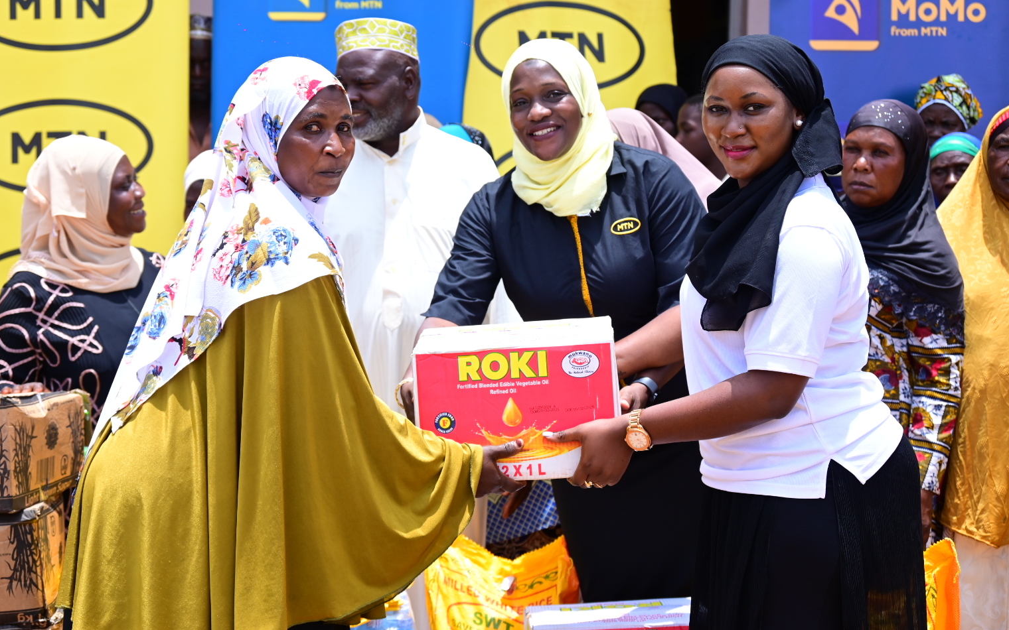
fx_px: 1732
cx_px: 473
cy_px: 289
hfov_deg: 32.5
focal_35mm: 63
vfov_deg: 20.6
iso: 400
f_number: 5.6
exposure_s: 1/800
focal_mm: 58
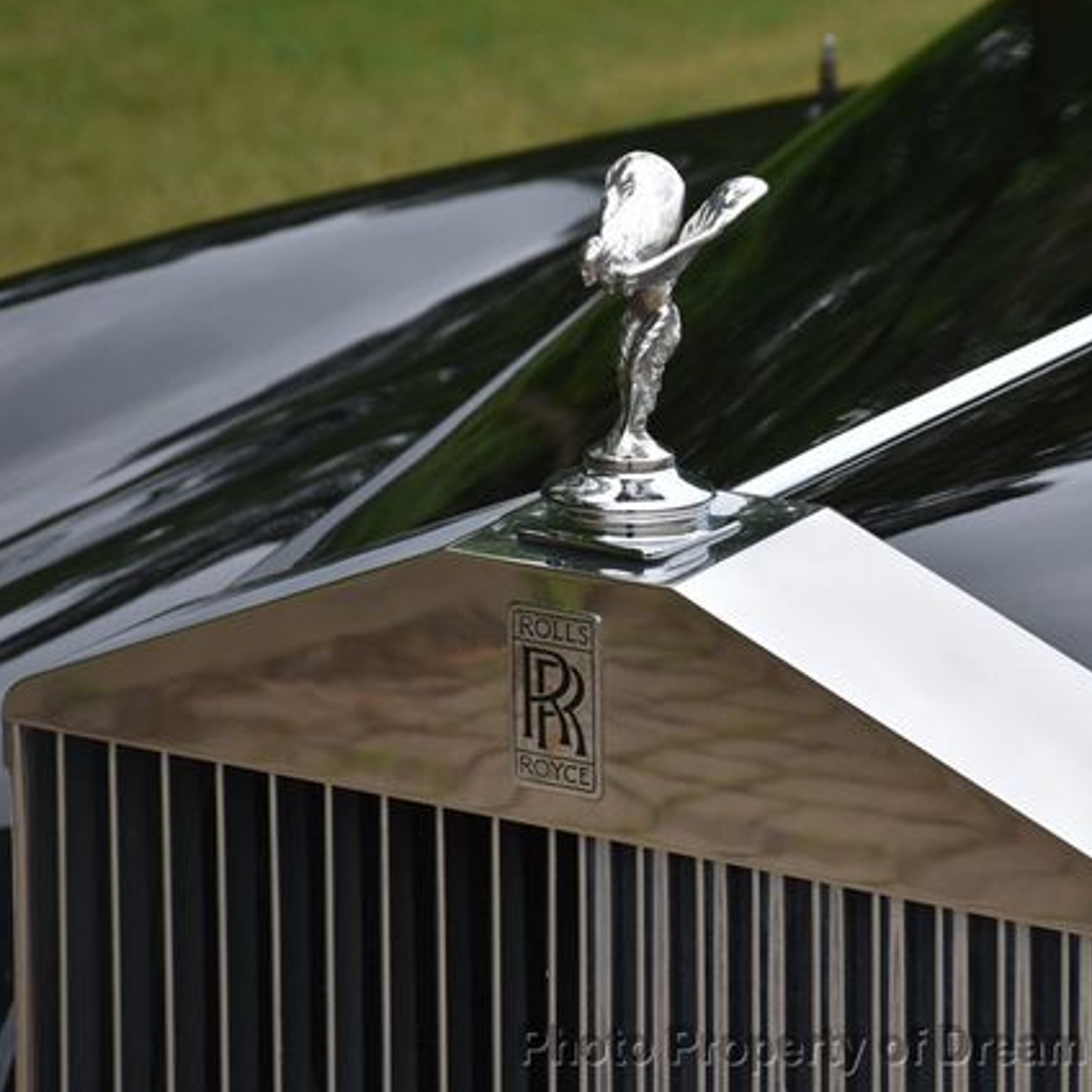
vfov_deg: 11.3
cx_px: 726
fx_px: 5496
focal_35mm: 154
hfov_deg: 11.3
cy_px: 543
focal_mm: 80
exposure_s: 1/500
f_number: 8
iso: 250
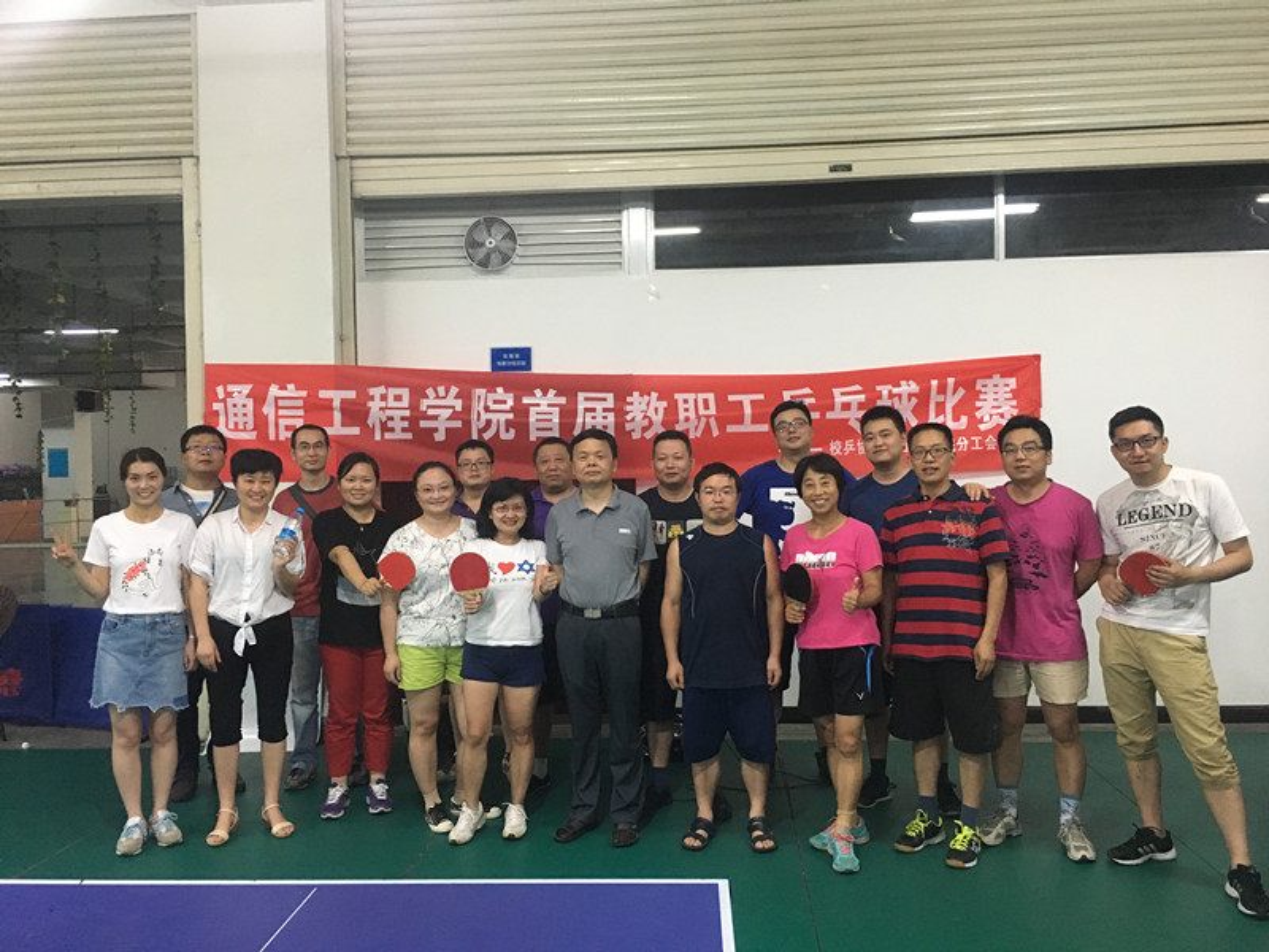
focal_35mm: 29
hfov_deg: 61.7
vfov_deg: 48.2
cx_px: 634
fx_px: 1063
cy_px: 476
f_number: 2.2
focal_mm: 4.15
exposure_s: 1/20
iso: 200
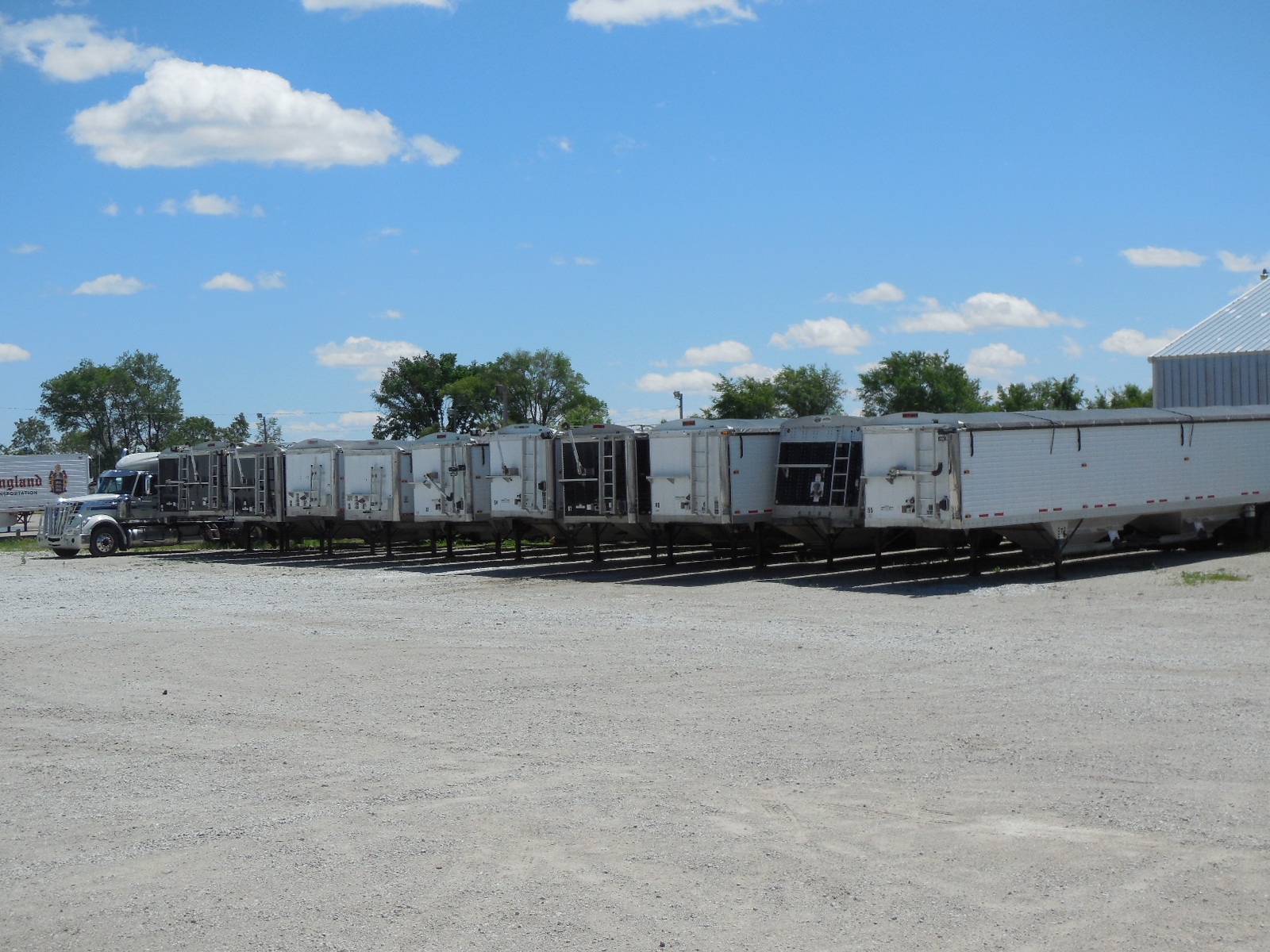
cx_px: 635
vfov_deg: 27.5
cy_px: 476
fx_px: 1944
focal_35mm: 53
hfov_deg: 36.2
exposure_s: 1/2000
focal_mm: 9.4
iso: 125
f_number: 4
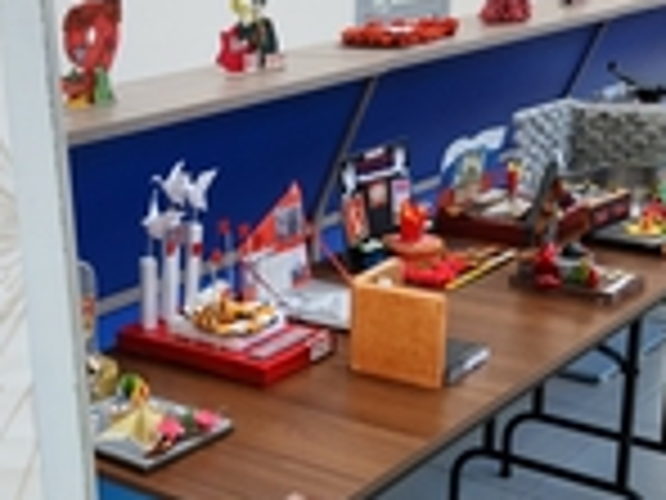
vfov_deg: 23.6
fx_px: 1193
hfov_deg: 30.2
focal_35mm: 62
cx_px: 104
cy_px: 297
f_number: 1.8
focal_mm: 5.4
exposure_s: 1/50
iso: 80
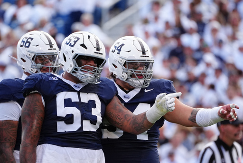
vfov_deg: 2.3
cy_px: 82
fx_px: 4052
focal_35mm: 600
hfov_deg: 3.4
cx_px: 122
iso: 2500
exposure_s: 1/2000
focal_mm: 400
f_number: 5.6
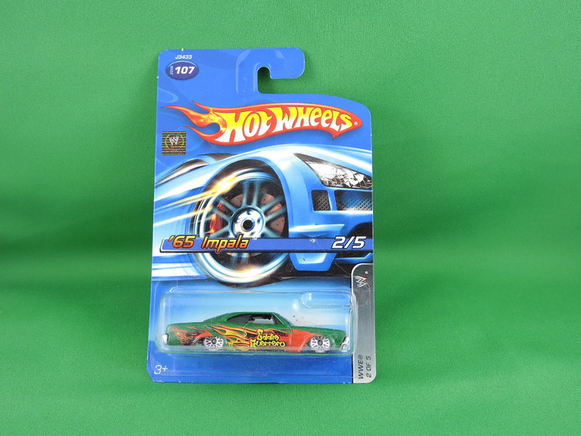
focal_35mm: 30
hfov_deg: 60.0
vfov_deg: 46.8
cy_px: 218
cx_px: 290
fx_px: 504
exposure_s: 1/30
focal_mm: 5.4
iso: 125
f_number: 3.5
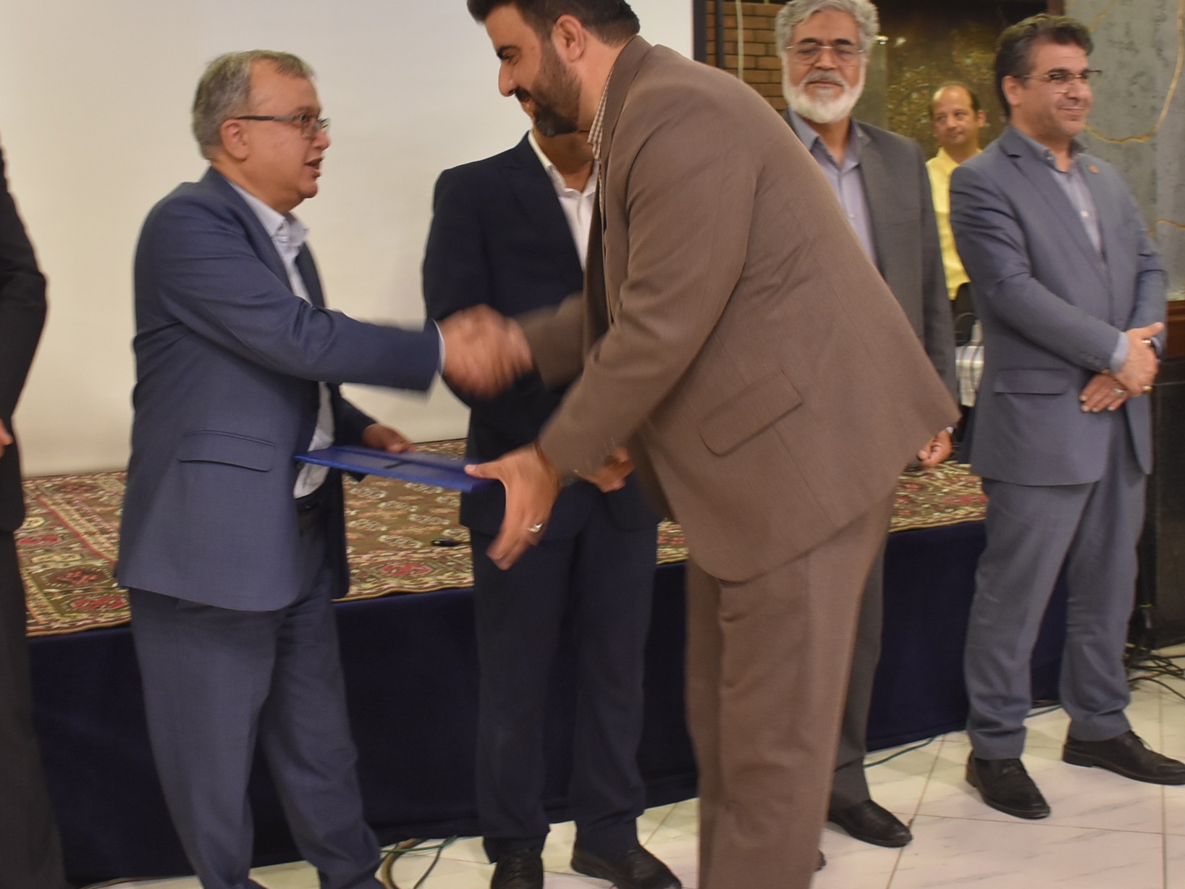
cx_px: 459
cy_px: 321
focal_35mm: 40
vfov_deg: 35.7
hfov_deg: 46.5
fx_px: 1369
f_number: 3.5
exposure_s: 1/25
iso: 800
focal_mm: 18
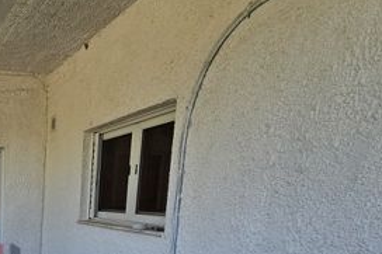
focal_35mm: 35
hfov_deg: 44.6
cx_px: -15
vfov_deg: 32.0
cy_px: 298
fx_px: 371
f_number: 2.2
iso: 50
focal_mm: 2.2
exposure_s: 1/444
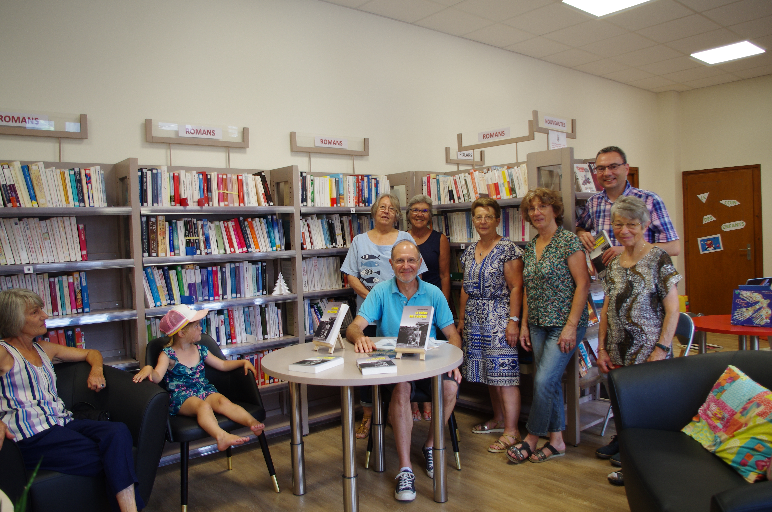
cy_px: 256
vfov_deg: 47.7
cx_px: 386
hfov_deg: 67.5
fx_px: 578
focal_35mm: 27
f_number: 3.5
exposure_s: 1/40
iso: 400
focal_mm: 18
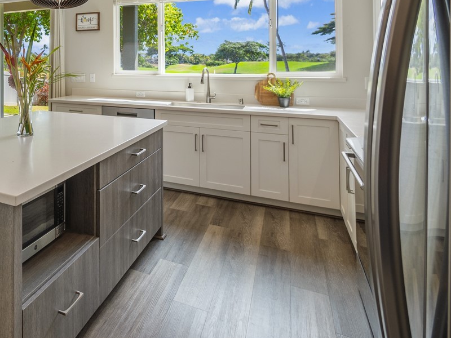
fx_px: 365
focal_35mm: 28
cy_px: 62
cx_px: 45
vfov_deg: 46.8
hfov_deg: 55.1
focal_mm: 7
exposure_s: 1/1000
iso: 200
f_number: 4
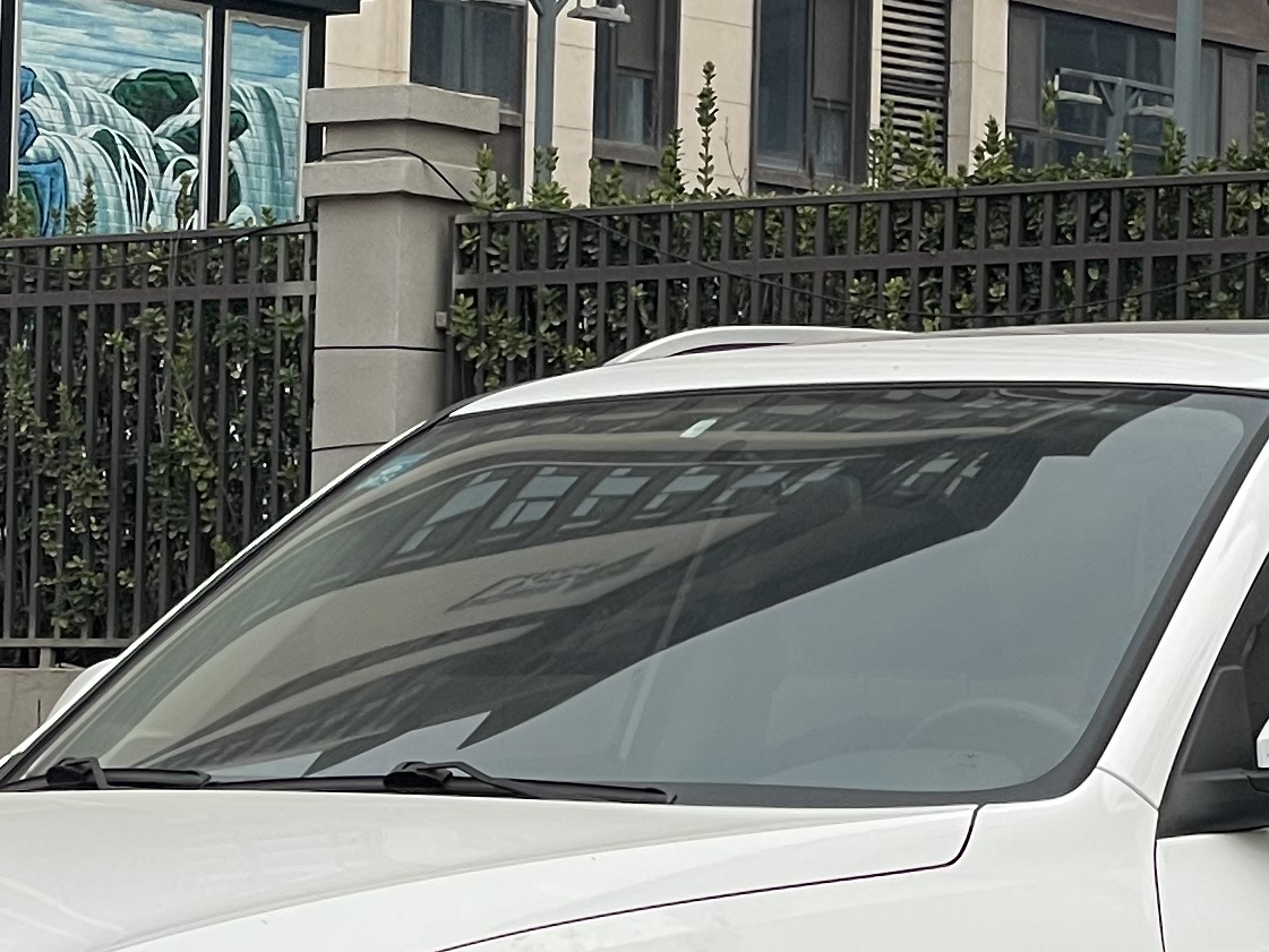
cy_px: 803
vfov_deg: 7.9
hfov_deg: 10.6
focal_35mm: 187
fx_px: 6856
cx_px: 888
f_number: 2
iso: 25
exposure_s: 1/1199
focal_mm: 6
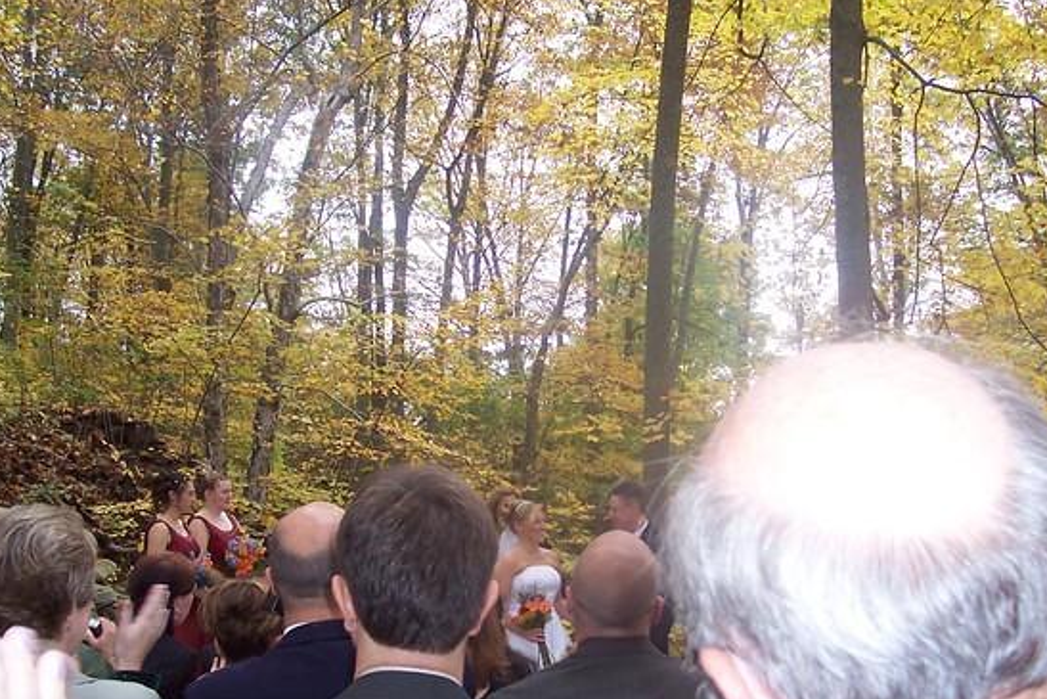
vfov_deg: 29.8
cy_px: 412
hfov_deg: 43.6
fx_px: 1309
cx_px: 542
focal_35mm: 45
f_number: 2.8
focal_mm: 5.6
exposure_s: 1/60
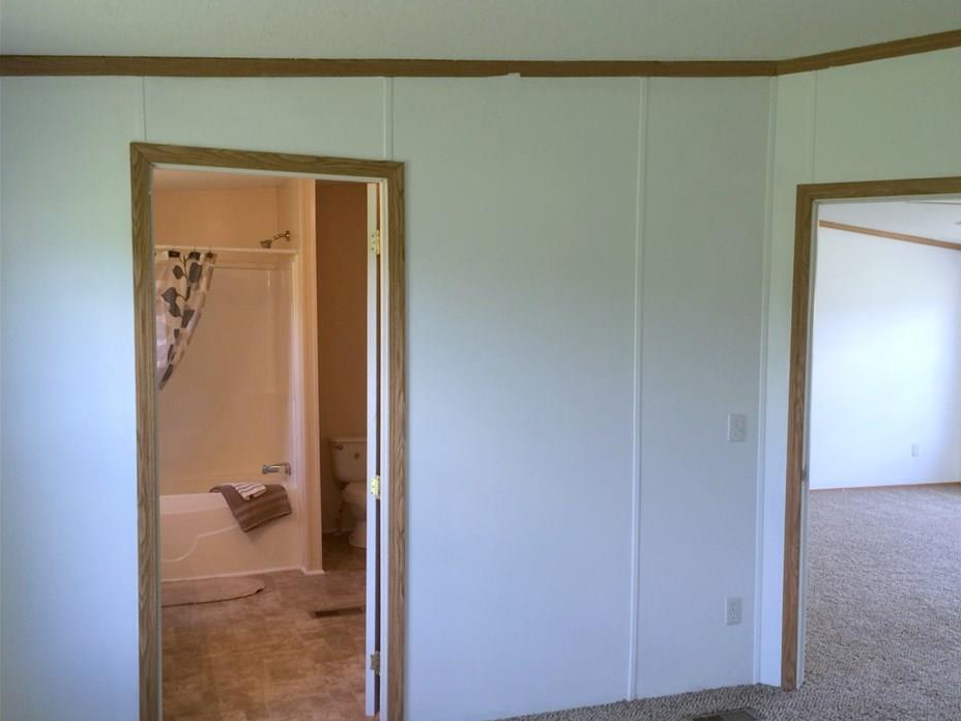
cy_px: 395
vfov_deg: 44.1
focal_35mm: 32
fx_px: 888
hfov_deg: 56.7
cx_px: 529
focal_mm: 4.15
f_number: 2.2
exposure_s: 1/40
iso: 32
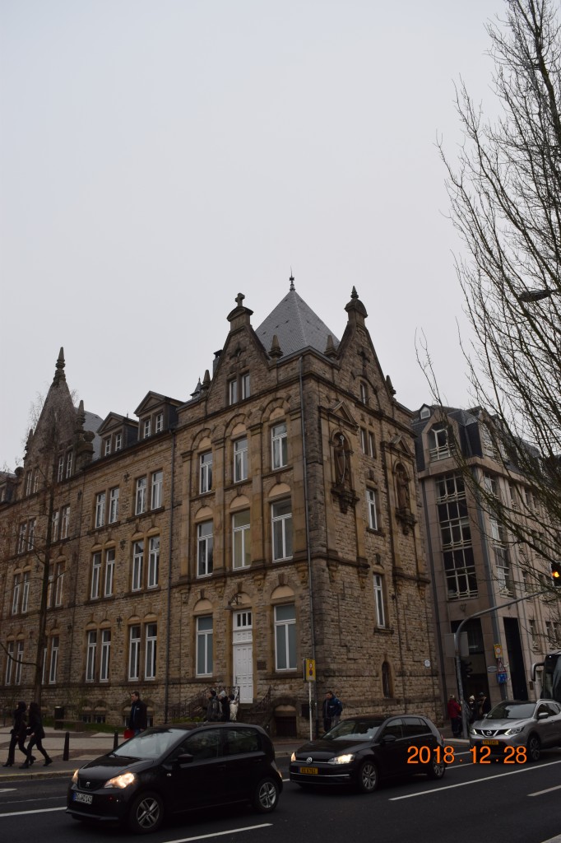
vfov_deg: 67.4
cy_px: 422
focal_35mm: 27
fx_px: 632
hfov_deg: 47.9
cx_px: 280
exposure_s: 1/160
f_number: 6.3
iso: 400
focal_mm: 18
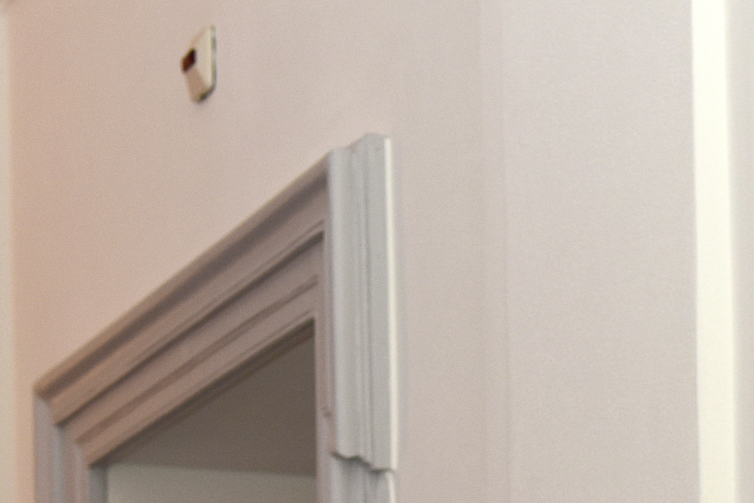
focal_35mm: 230
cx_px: 1140
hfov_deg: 8.7
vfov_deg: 5.8
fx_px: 4819
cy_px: 1026
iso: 500
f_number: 6.3
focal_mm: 56
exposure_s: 1/60
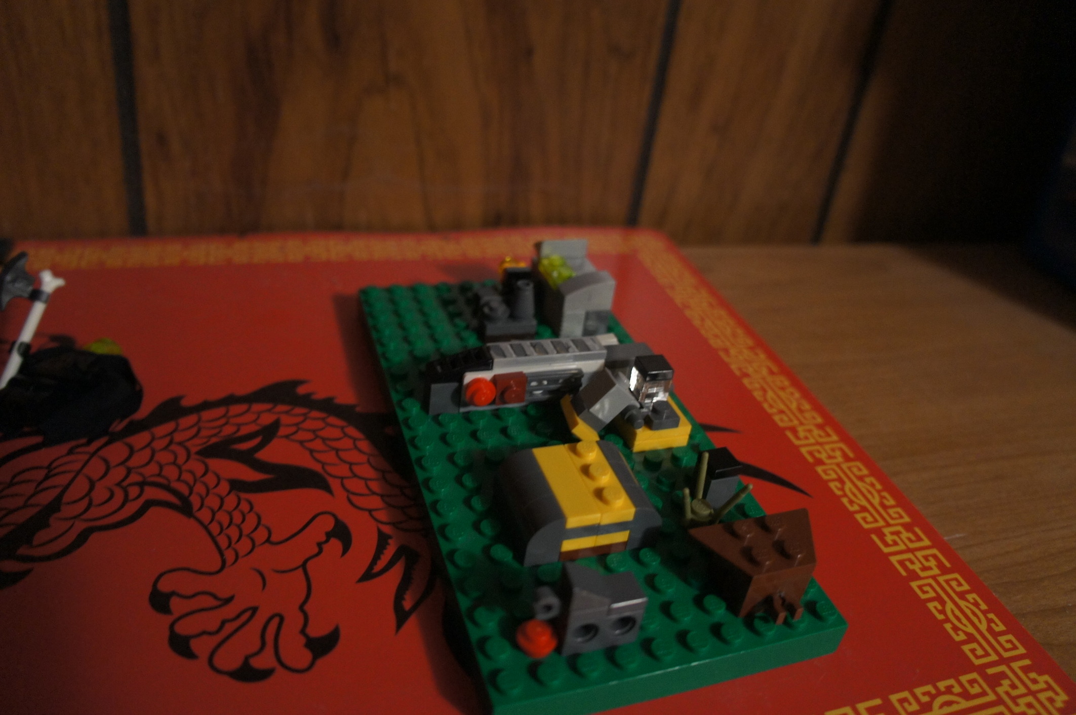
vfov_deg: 47.8
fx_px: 806
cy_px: 358
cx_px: 538
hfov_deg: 67.4
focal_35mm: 27
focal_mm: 18
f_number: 3.5
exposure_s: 1/10
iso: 1600
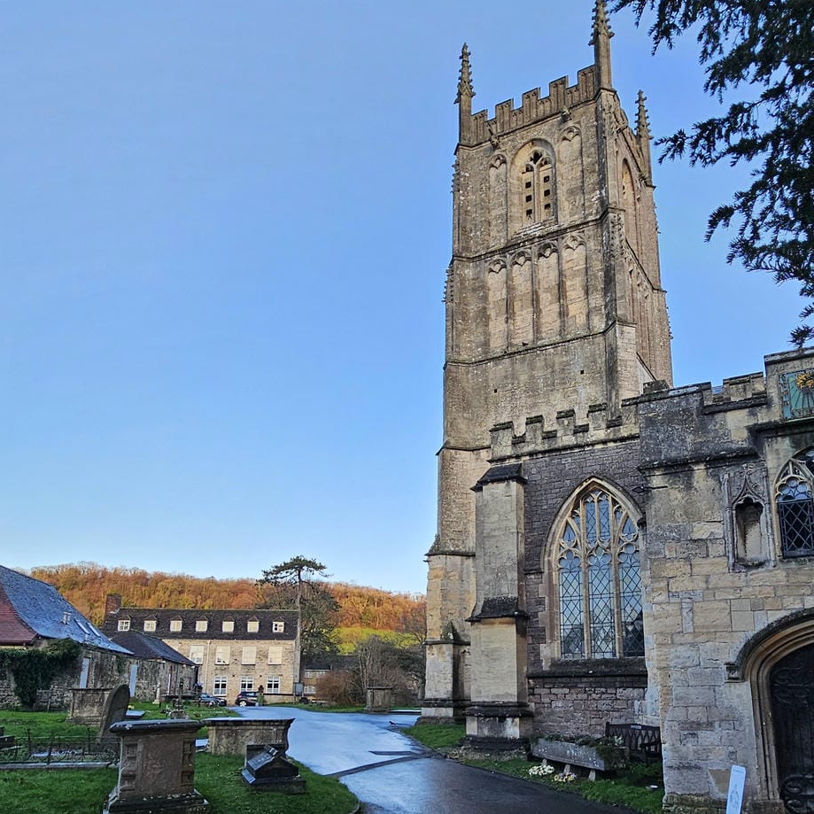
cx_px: 476
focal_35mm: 25
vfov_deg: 61.9
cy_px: 516
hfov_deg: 62.5
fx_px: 665
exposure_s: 1/183
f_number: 2.2
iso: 50
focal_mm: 2.2
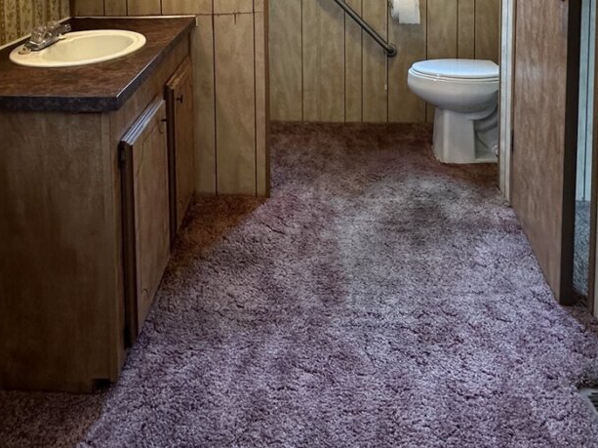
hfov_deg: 56.7
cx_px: 263
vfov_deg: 36.9
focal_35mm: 32
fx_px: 552
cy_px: -50
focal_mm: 2.22
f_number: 2.2
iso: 200
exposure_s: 1/60
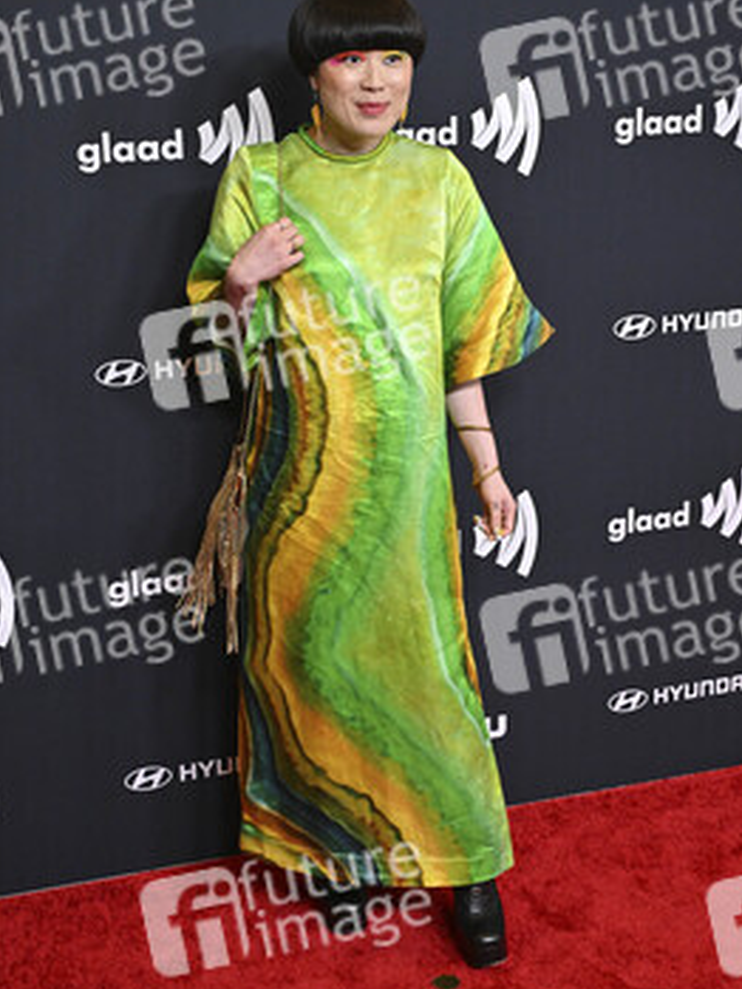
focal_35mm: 54
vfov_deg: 35.5
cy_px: 485
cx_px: 368
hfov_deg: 27.0
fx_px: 1542
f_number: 5.6
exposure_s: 1/250
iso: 4000
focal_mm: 49
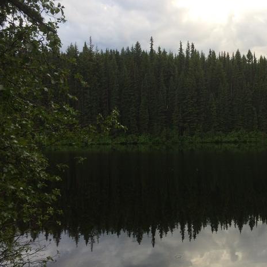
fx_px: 384
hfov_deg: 36.9
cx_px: 216
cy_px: 131
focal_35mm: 44
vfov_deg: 38.3
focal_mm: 4.15
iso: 32
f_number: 2.2
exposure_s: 1/326
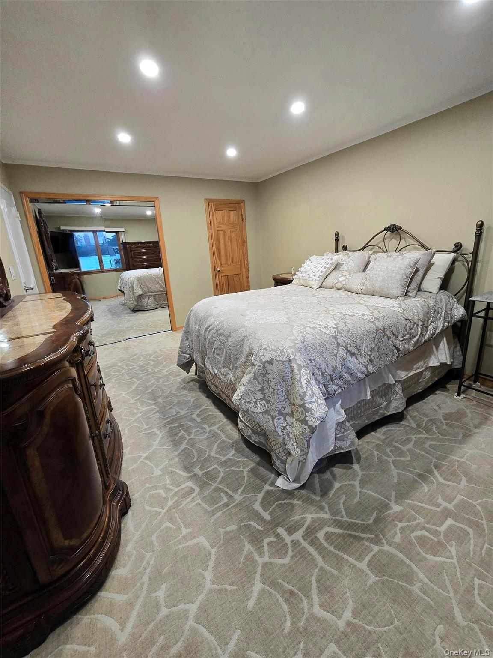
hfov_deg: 89.9
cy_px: 329
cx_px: 246
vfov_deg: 106.2
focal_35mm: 13
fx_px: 247
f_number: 2.2
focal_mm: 2.2
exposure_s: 1/60.2
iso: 320
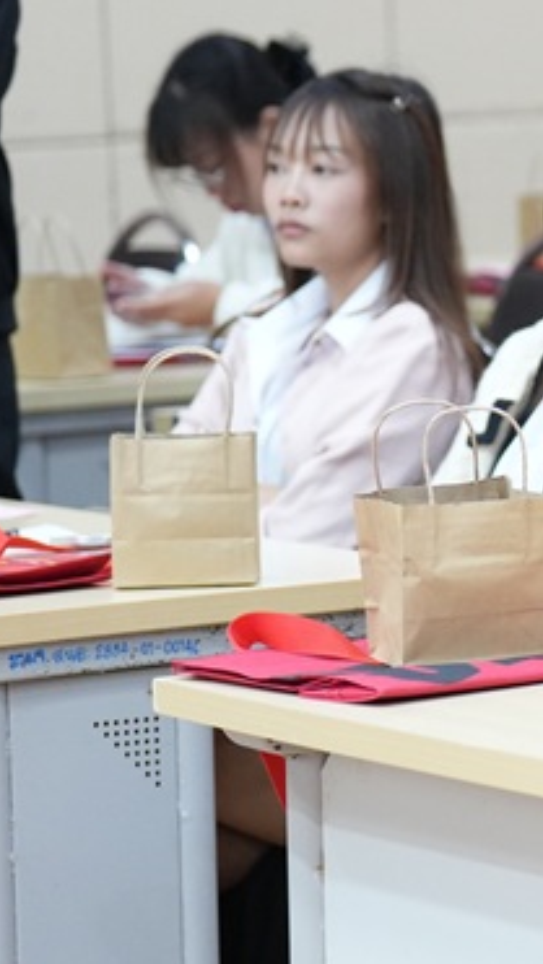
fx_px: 5983
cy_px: 398
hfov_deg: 5.1
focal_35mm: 234
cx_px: 1263
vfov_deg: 9.2
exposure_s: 1/160
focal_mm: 83
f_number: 2.8
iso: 2500
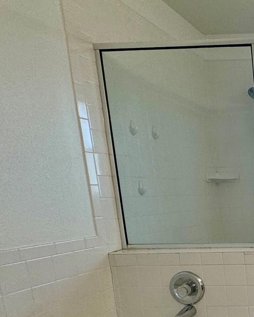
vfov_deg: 44.6
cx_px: 386
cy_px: 252
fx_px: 367
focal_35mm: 39
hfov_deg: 26.7
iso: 125
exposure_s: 1/120
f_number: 2.2
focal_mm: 2.22
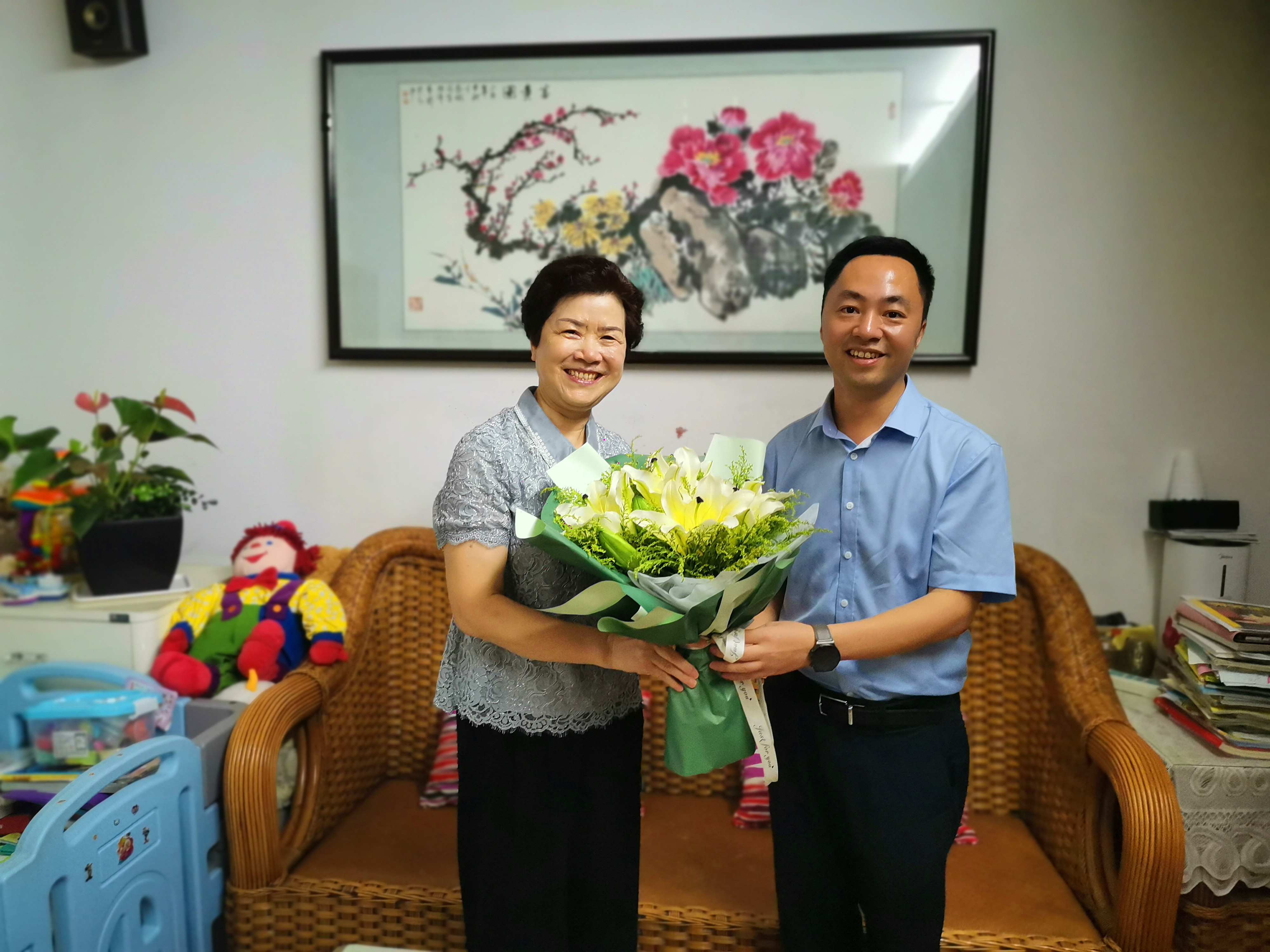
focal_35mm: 26
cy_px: 476
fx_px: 954
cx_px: 635
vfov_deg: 53.1
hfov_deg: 67.3
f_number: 2.4
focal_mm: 4.75
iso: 500
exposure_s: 1/33.3
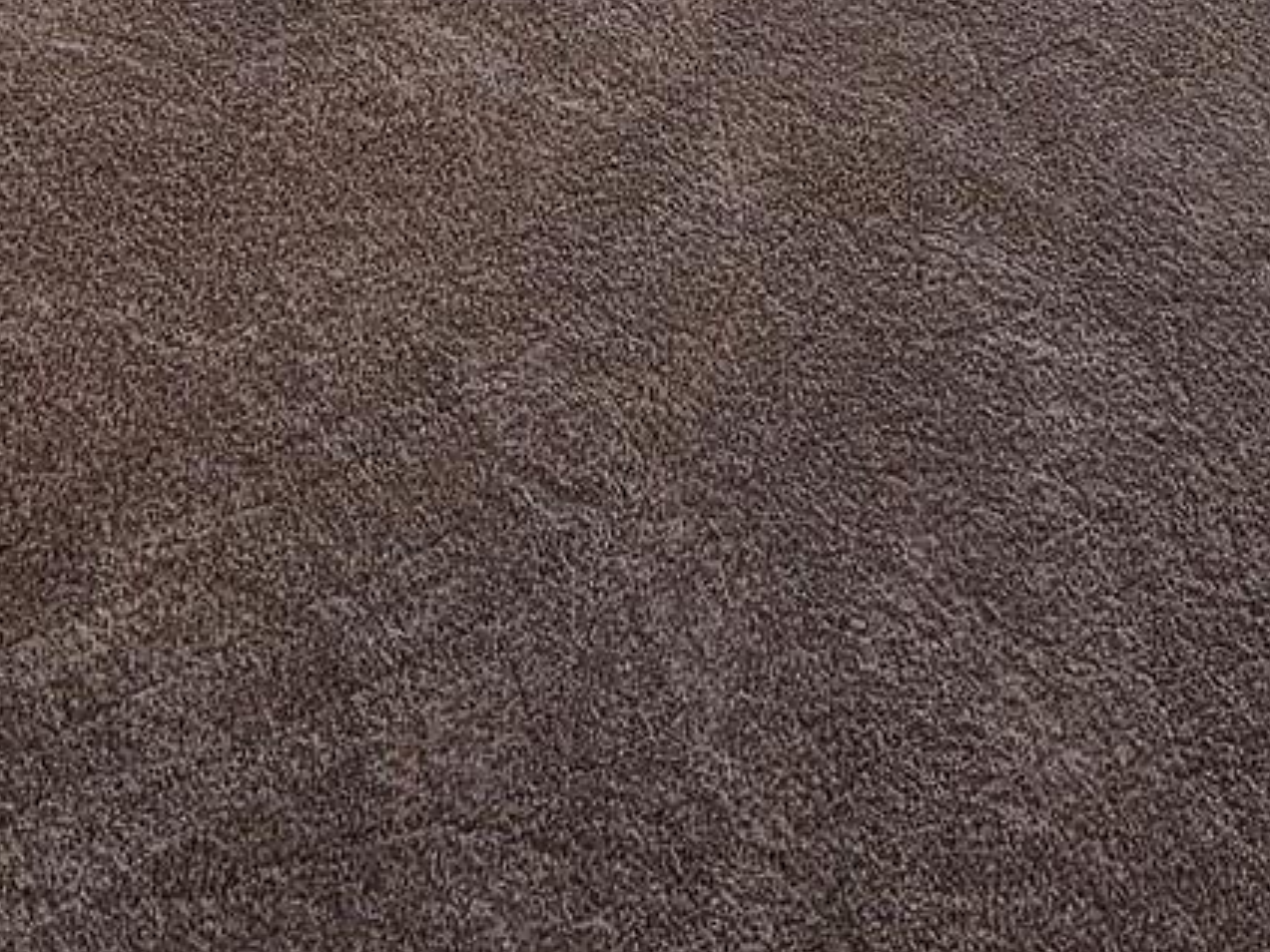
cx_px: 716
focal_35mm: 49
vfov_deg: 21.1
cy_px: -715
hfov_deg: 38.8
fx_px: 1798
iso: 80
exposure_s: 1/217
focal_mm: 2.2
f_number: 2.2
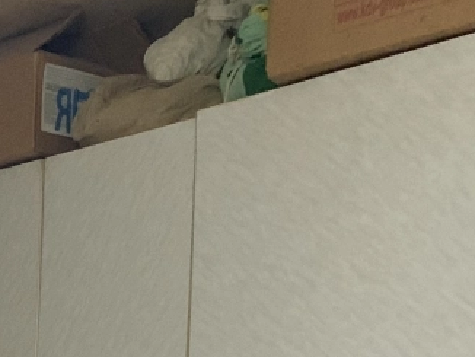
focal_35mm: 100
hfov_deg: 18.4
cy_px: 672
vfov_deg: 13.2
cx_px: -127
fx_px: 1373
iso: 800
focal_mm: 4.25
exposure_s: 1/25
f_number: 1.8
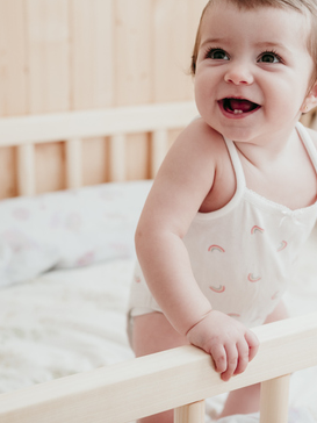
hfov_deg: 21.7
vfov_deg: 28.9
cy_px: 180
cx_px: 238
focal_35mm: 67
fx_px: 818
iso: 1000
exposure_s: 1/250
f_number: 2.8
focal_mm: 35
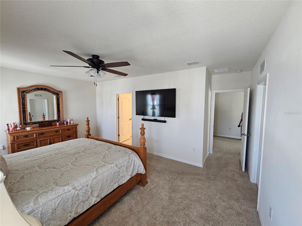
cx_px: 151
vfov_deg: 89.9
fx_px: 113
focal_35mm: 13
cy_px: 113
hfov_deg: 106.2
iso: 320
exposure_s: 1/40
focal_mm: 2.2
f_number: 2.2
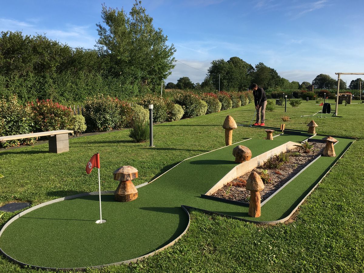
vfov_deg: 48.2
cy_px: 136
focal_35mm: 29
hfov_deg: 61.7
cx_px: 182
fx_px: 305
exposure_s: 1/1148
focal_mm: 4.15
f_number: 2.2
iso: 25
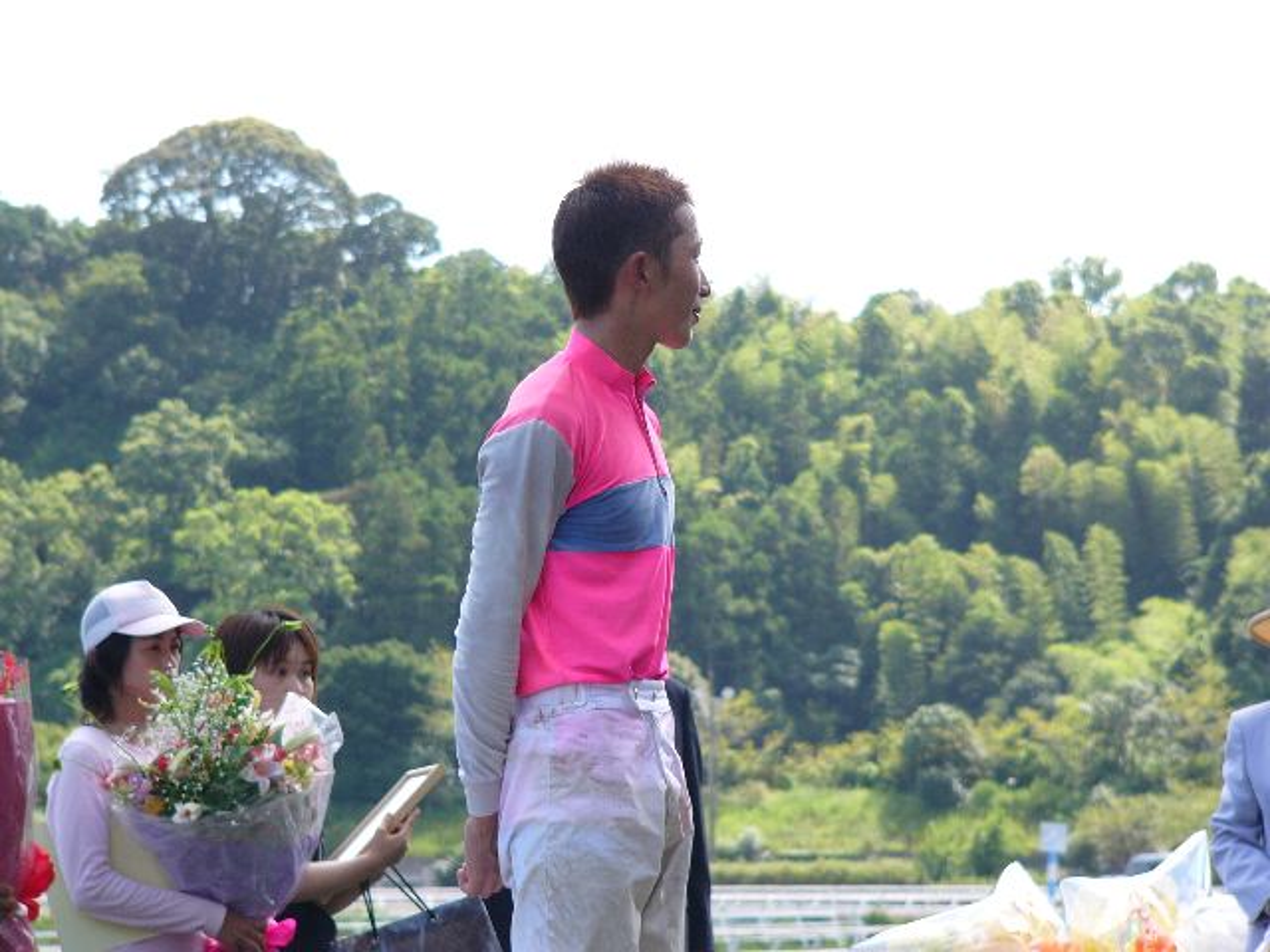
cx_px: 635
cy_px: 476
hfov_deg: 12.2
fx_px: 5943
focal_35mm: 162
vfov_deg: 9.2
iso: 50
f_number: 4
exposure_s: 1/250
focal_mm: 27
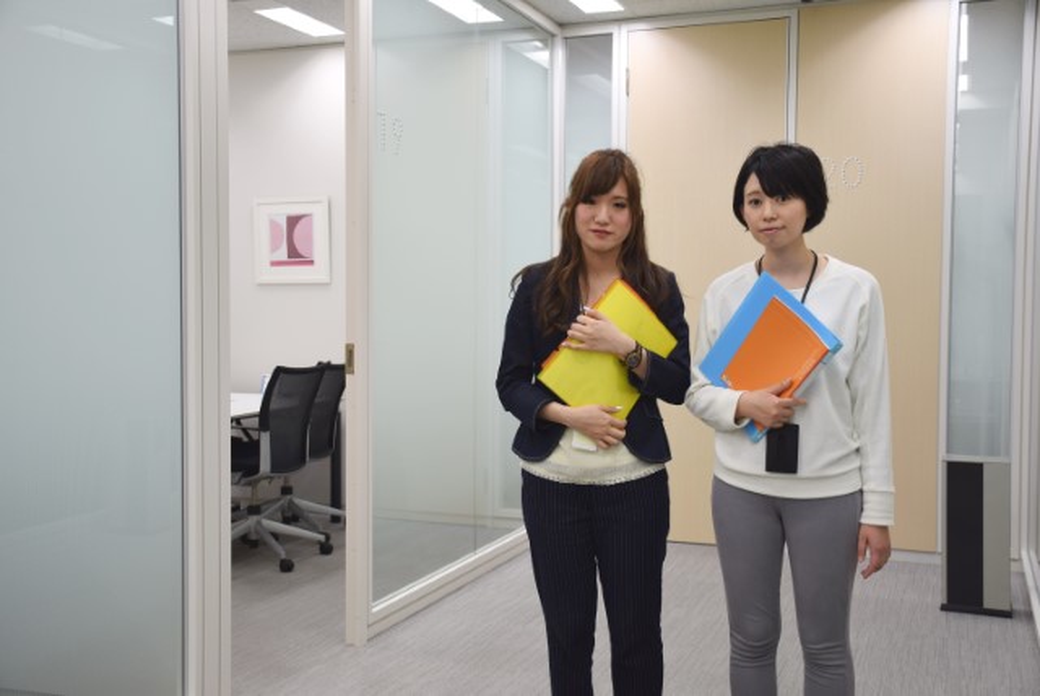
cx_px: 520
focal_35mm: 40
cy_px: 348
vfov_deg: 33.1
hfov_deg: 47.9
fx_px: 1171
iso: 100
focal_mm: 27
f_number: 4
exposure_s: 1/25
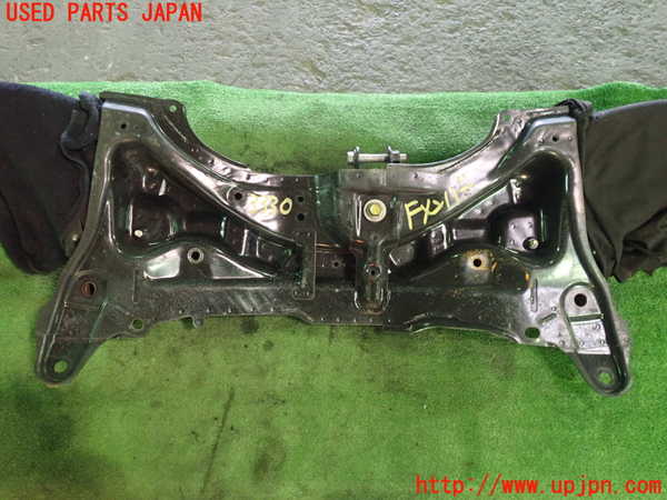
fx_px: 578
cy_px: 250
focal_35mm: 30
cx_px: 334
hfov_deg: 60.0
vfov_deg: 46.8
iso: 800
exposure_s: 1/20
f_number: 2.3
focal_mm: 5.5
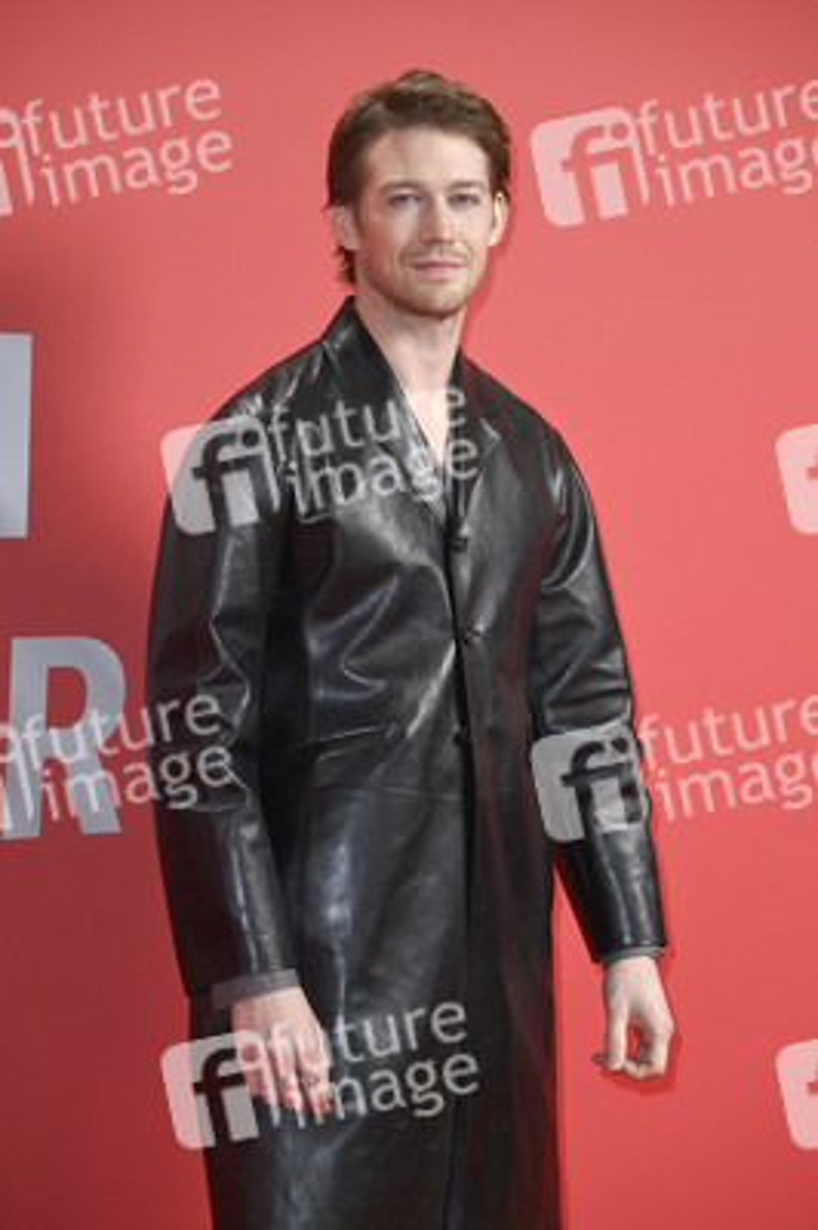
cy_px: 615
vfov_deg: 16.4
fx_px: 4267
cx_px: 409
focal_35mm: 125
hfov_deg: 10.9
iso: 1000
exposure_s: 1/250
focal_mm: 125
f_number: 5.6
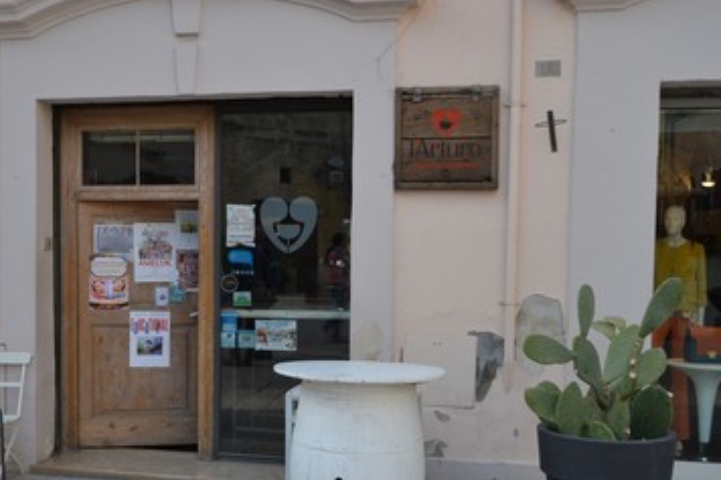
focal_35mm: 44
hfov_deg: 44.6
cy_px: 298
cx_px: 288
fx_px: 873
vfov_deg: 30.6
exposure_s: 1/125
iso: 110
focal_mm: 23
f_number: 5.6
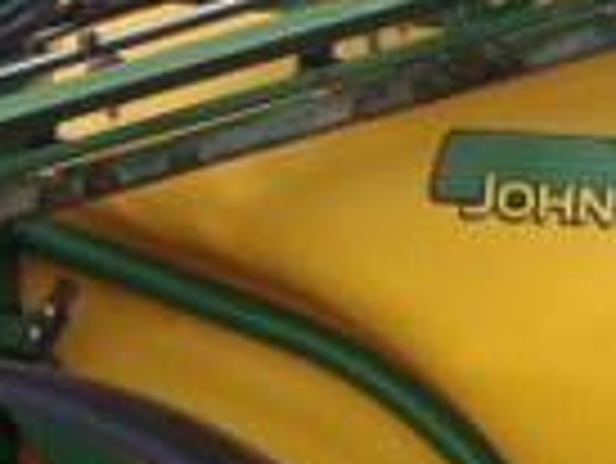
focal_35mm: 163
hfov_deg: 12.0
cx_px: 629
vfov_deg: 9.1
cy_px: 333
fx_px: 2903
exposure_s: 1/80
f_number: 3.5
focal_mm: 5
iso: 80
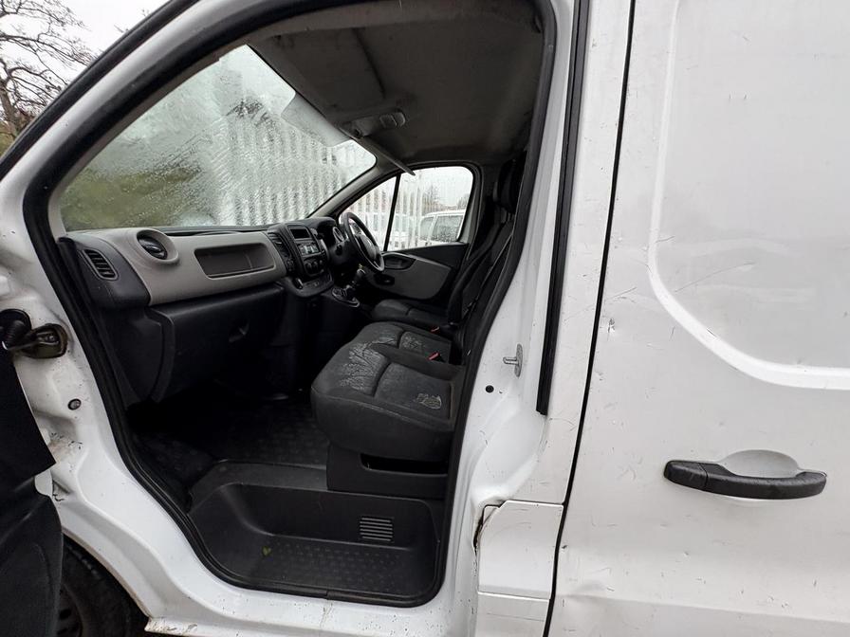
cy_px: 318
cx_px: 425
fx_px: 344
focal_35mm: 14
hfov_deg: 102.1
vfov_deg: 85.7
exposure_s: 1/99
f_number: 2.2
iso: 50
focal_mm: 2.22
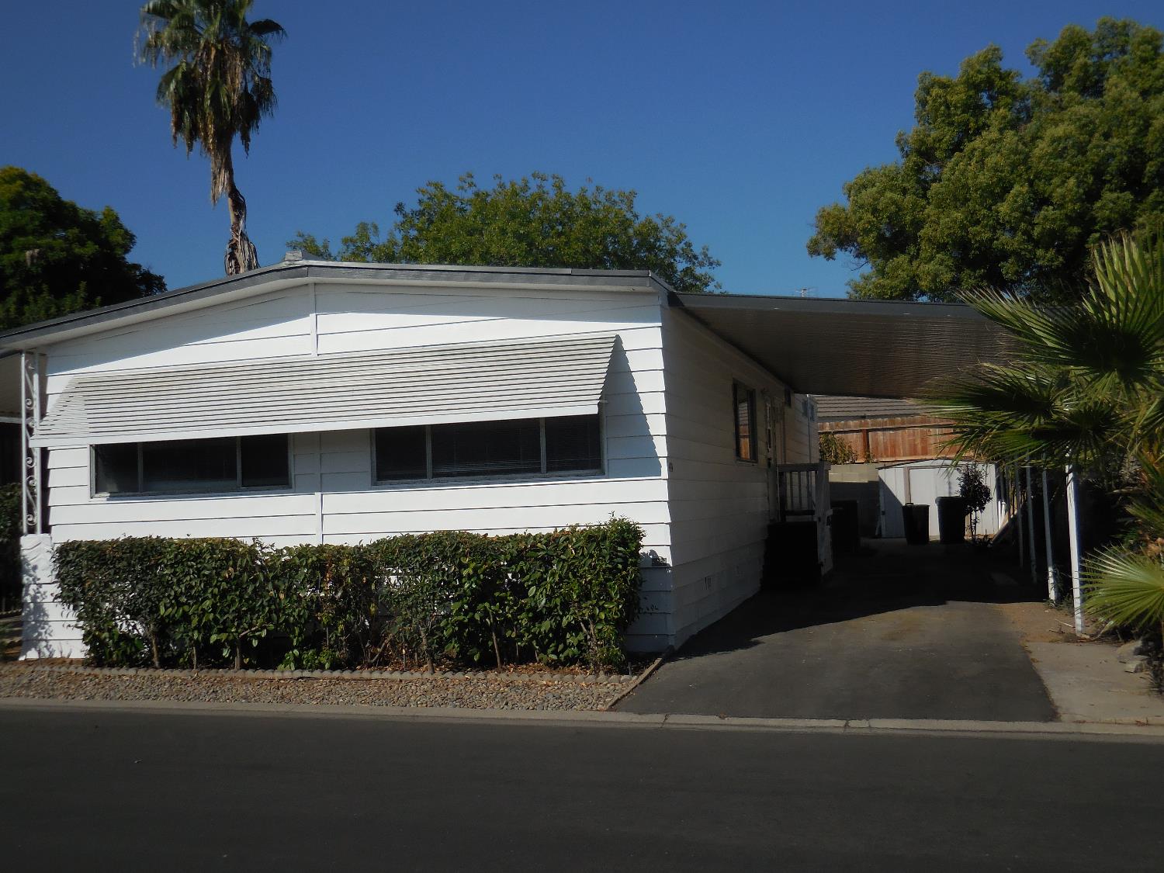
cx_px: 582
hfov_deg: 55.4
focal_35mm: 33
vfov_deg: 42.9
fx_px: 1110
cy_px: 436
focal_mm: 5.9
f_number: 7.4
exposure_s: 1/800
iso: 125
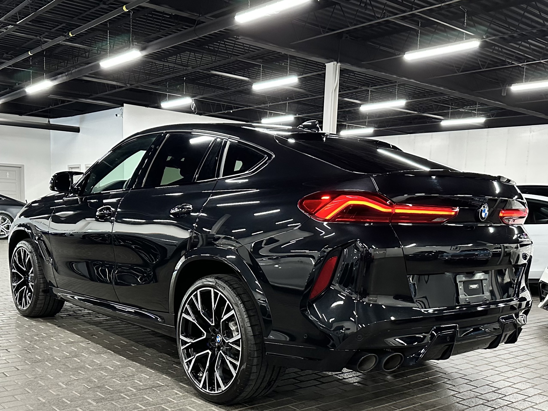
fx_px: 380
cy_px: 206
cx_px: 274
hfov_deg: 71.6
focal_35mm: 24
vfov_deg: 56.8
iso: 800
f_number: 1.78
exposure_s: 1/60
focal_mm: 6.86
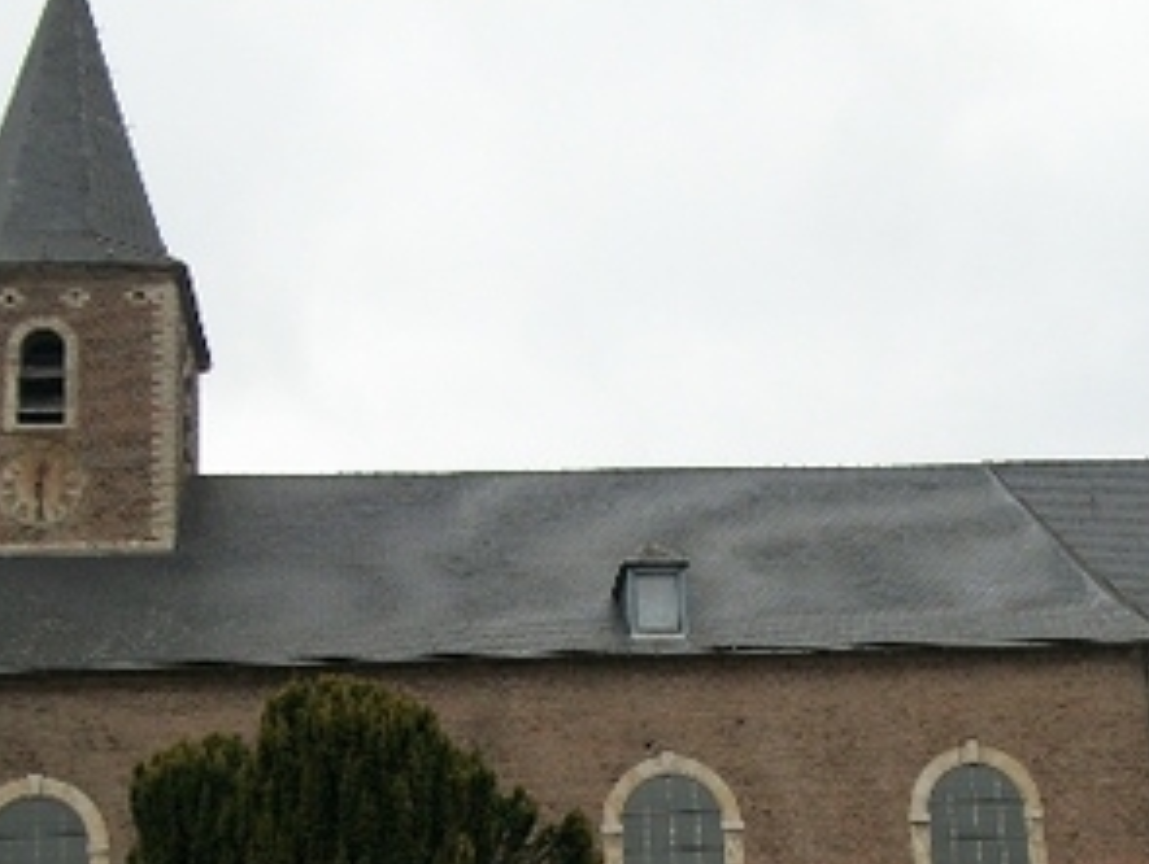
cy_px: 763
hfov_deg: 29.8
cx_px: 623
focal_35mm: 65
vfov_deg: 22.1
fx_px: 2160
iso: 80
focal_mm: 5.7
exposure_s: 1/60
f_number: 8.8
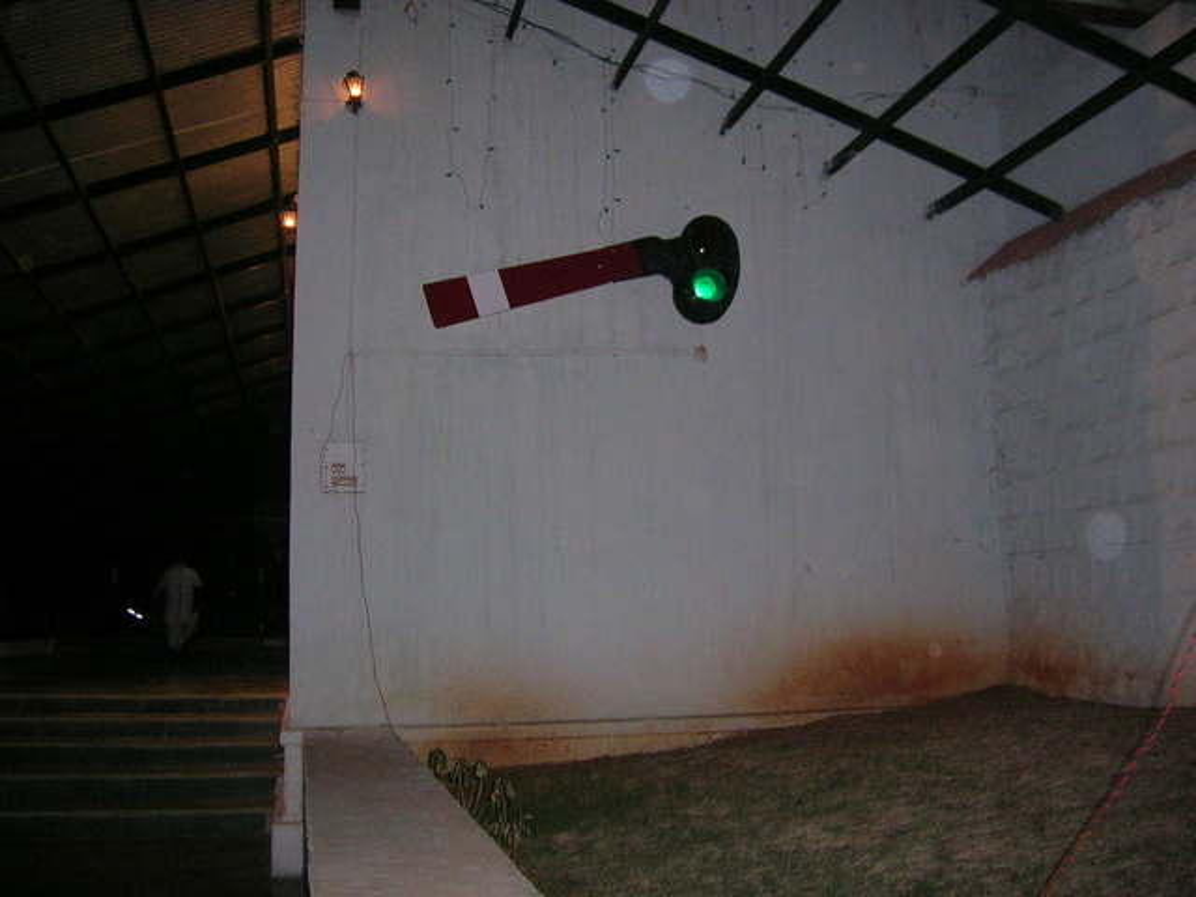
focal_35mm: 35
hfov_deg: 52.6
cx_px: 598
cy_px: 448
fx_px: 1209
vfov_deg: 40.7
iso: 200
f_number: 2.8
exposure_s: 1/60.1
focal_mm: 5.4
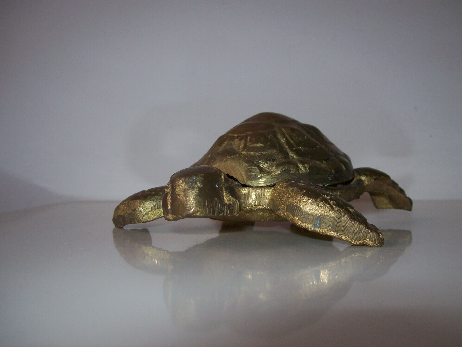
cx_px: 237
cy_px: 164
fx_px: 507
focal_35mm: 38
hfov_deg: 49.0
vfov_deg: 37.7
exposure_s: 1/64
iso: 80
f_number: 2.7
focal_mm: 6
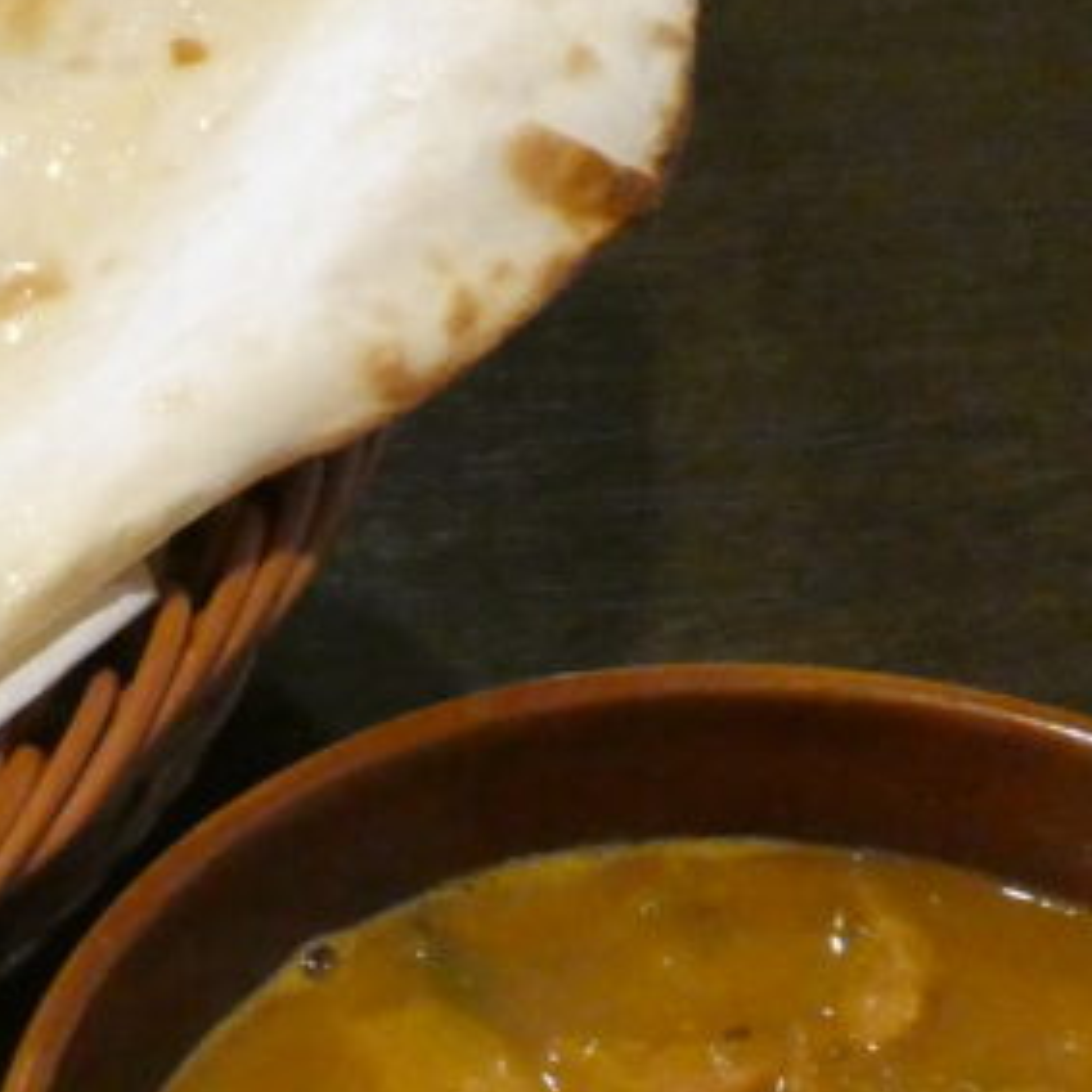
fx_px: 3533
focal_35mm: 99
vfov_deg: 17.4
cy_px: 907
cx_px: -448
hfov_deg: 16.3
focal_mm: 5.4
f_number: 3.5
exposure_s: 1/30
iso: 1600
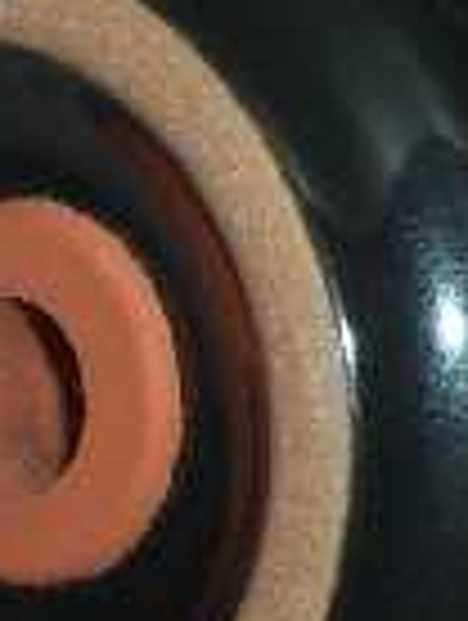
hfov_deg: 4.8
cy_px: 387
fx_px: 5481
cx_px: 886
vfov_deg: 6.5
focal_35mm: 305
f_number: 7.6
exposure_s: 1/30
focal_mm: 13.7
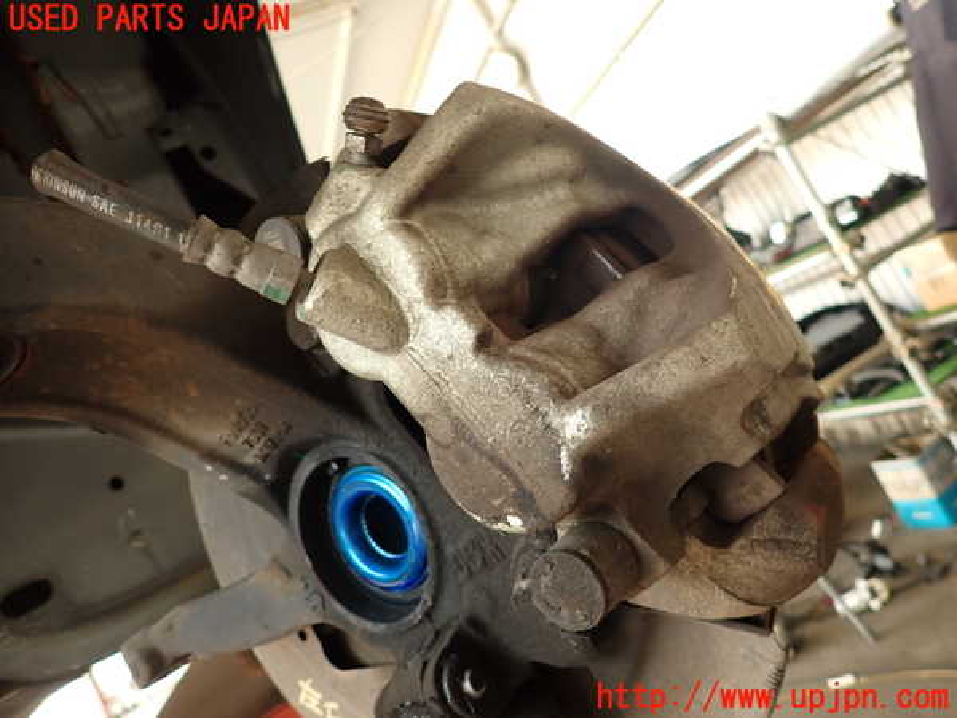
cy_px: 359
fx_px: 691
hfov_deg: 69.4
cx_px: 478
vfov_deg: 54.9
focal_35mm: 25
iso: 200
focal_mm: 4.5
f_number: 2
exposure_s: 1/60
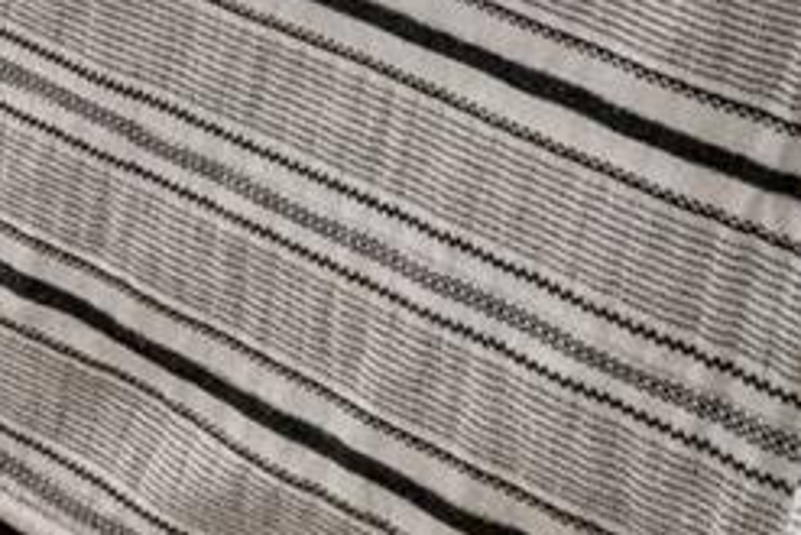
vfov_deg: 9.3
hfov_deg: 13.8
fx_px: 2449
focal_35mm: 110
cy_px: -1187
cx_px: -1073
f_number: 9
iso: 8000
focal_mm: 17
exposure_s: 1/30
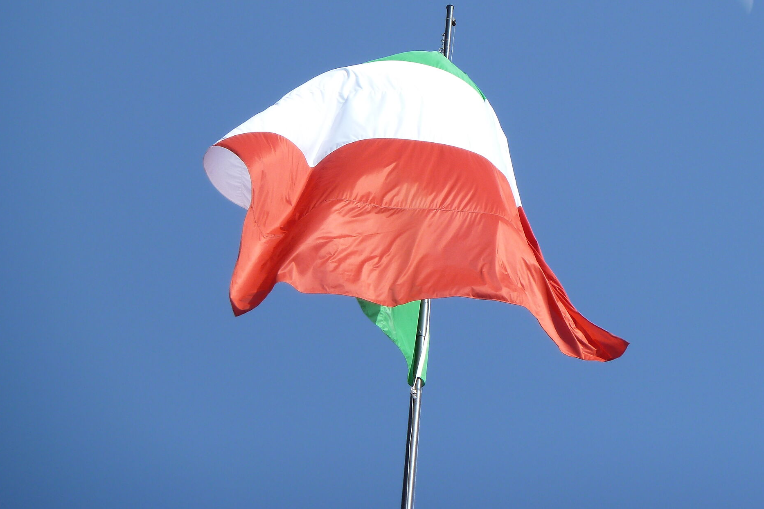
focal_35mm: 262
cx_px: 460
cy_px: 168
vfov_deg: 5.2
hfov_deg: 7.9
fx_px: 5560
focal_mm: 32.1
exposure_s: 1/400
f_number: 4.5
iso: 80
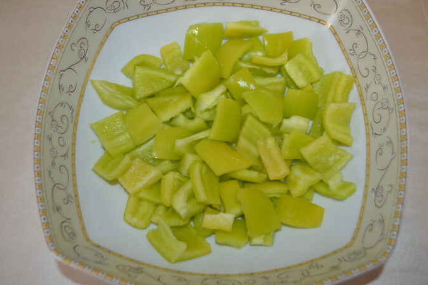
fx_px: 404
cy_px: 145
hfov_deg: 55.9
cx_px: 212
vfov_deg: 38.8
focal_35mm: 34
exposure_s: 1/60
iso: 400
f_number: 3.8
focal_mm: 22
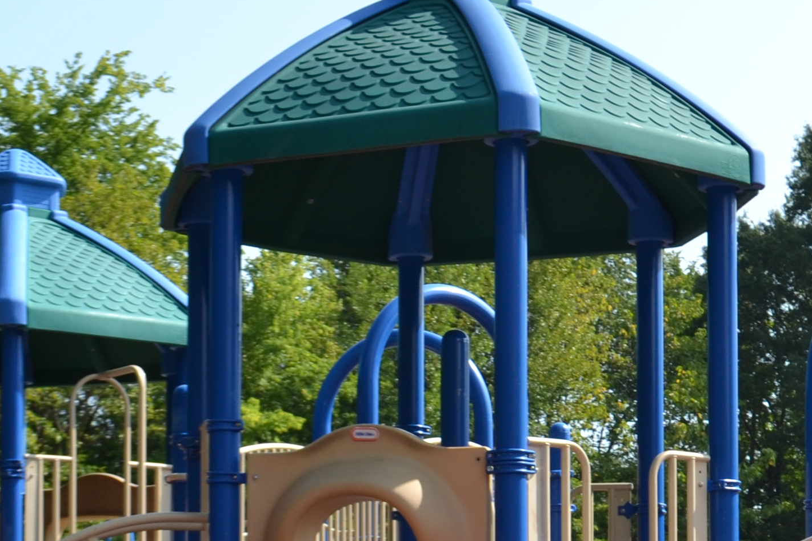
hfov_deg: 18.9
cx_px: 630
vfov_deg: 12.5
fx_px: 2413
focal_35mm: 107
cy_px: 650
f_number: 8
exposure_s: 1/200
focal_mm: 22
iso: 100
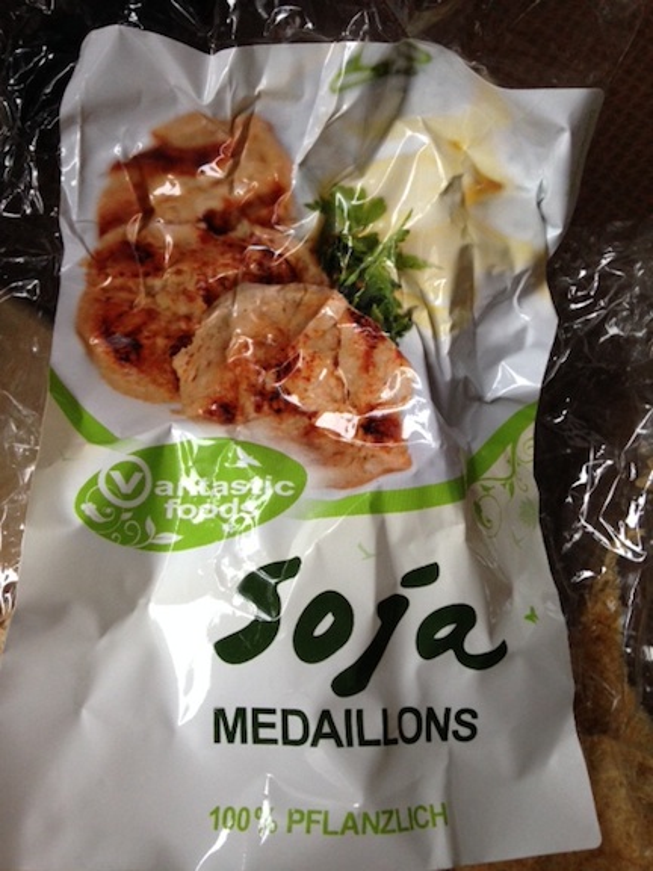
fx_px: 830
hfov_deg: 42.9
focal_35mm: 33
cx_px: 326
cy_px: 436
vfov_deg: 55.4
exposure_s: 1/20
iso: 160
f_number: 2.4
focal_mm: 4.12
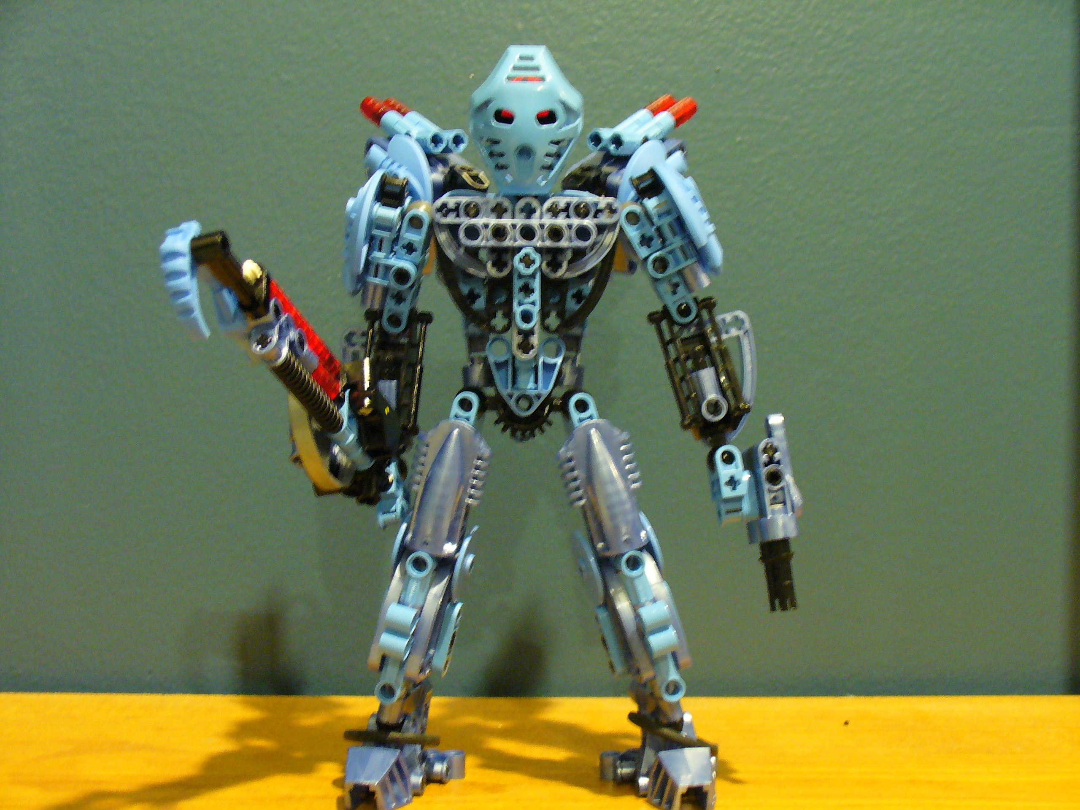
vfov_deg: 30.3
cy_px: 405
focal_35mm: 48
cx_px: 540
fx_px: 1498
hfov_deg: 39.7
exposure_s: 1/2.5
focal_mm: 7.9
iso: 200
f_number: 3
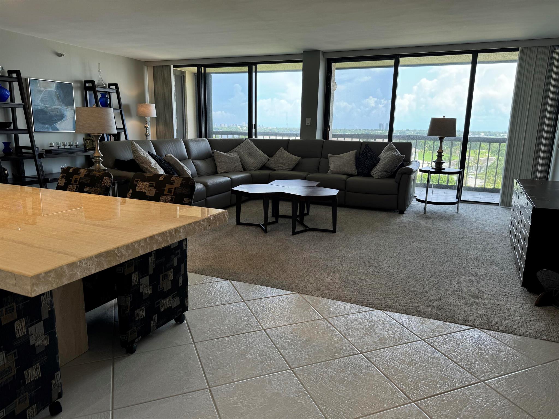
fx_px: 388
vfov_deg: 56.8
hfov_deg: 71.6
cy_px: 210
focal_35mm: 24
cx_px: 280
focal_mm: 6.76
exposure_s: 1/167
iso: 64
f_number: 1.78
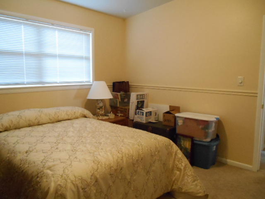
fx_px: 199
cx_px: 132
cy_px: 100
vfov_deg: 53.1
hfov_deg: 67.3
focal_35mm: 26
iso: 800
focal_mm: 4.7
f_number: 3.4
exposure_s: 1/25
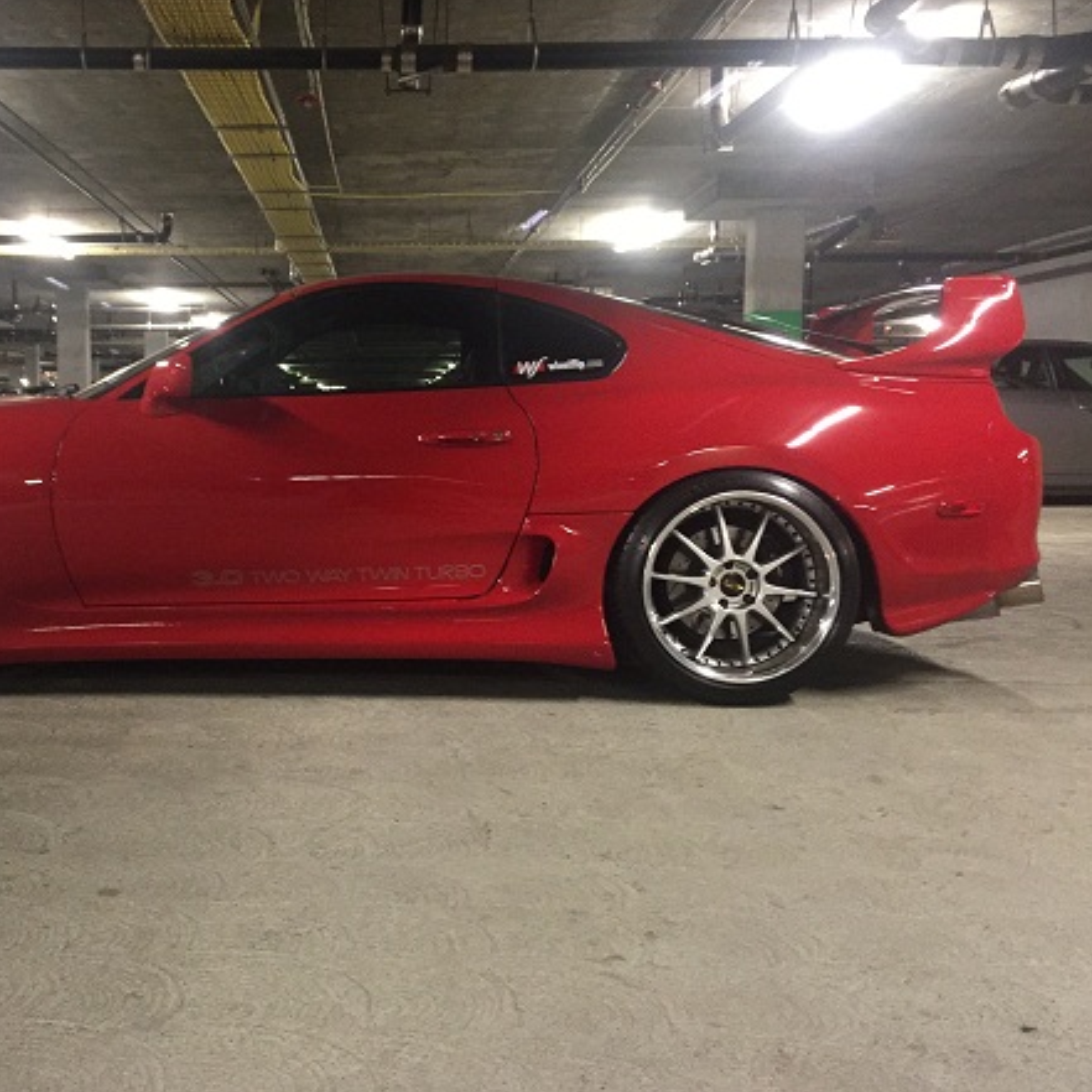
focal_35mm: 38
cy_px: 532
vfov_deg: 43.9
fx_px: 1356
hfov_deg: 42.9
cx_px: 321
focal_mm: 4.15
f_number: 2.2
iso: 320
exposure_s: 1/15
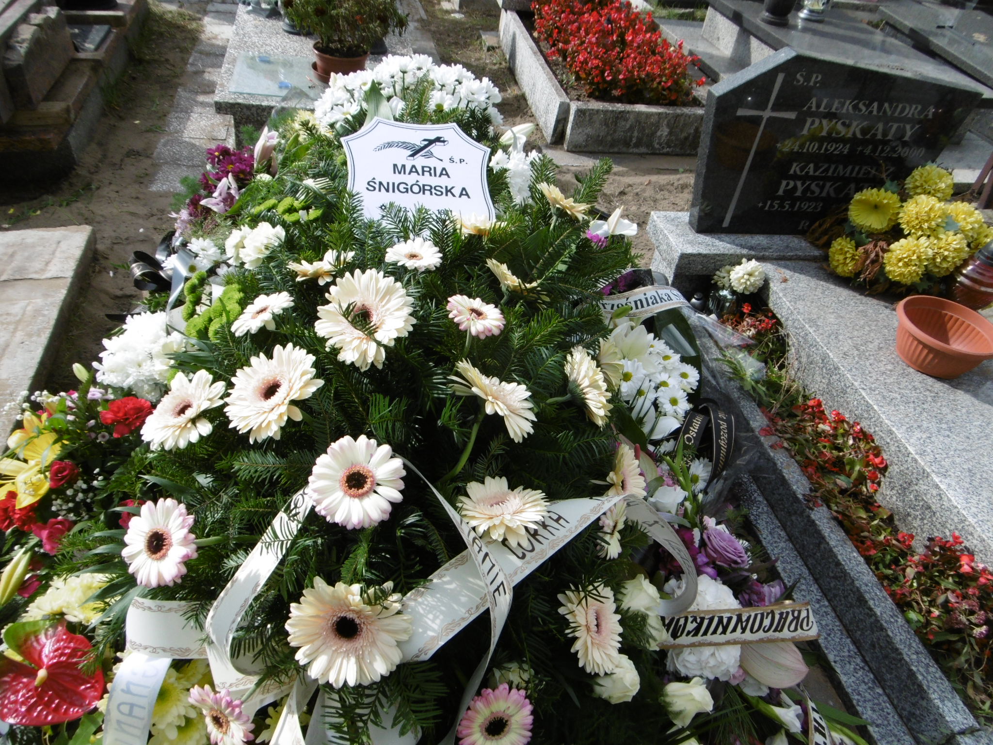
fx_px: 688
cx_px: 496
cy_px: 372
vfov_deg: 56.8
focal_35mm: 24
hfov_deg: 71.6
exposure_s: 1/800
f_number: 3.1
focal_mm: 4.3
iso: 100
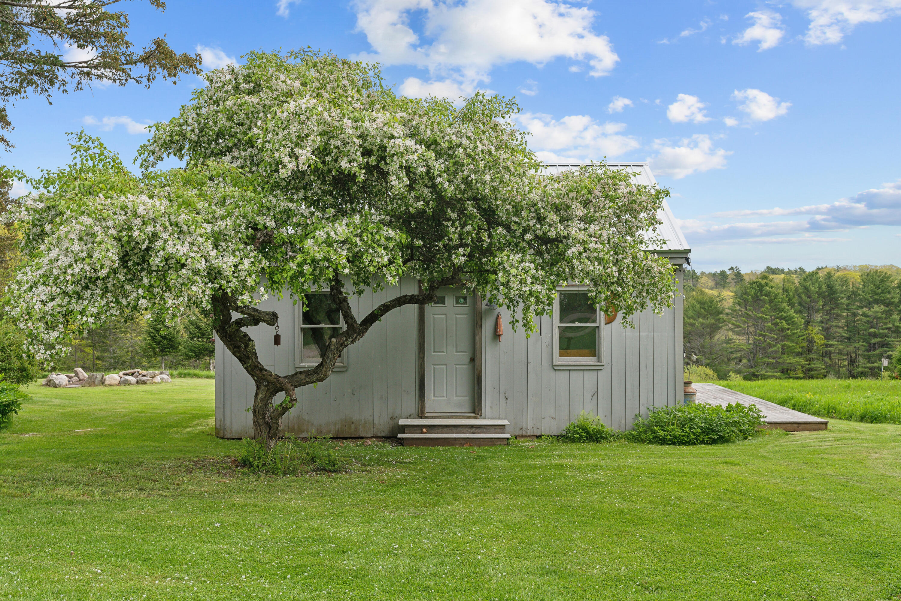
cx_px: 450
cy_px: 300
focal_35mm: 35
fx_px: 876
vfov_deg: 37.9
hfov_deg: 54.4
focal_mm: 35
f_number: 7.1
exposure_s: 1/320
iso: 320
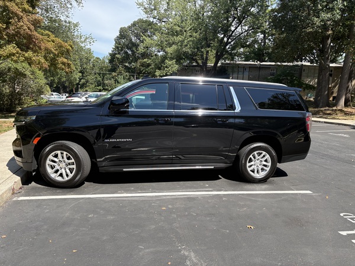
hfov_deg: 67.3
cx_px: 178
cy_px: 133
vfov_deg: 53.1
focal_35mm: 26
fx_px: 267
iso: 64
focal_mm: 5.96
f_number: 1.6
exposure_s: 1/1484
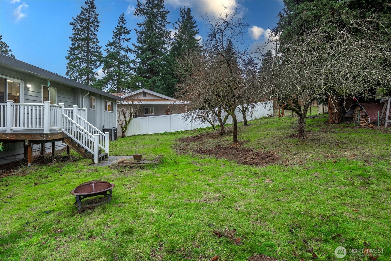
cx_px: 196
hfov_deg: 83.9
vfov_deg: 62.0
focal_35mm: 20
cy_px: 130
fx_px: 217
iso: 400
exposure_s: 1/30
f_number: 7.1
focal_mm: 20
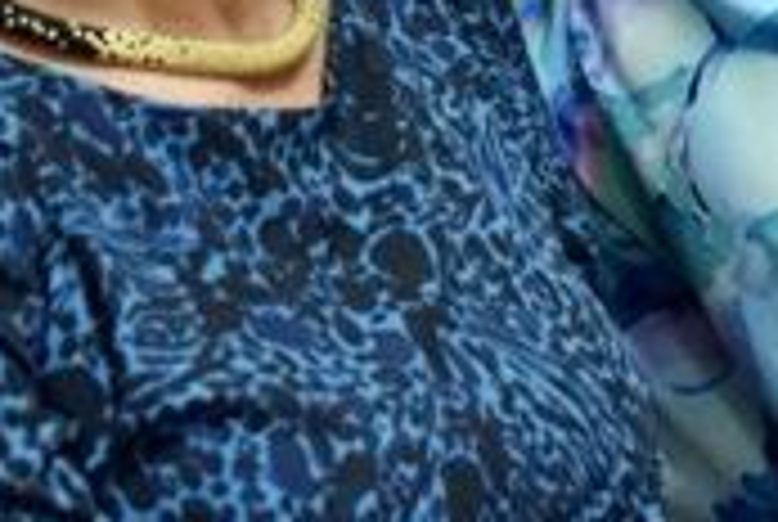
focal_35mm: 249
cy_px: -360
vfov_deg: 5.5
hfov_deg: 8.0
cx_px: 1439
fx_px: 5390
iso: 1400
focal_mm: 32
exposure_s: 1/100
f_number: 4.2
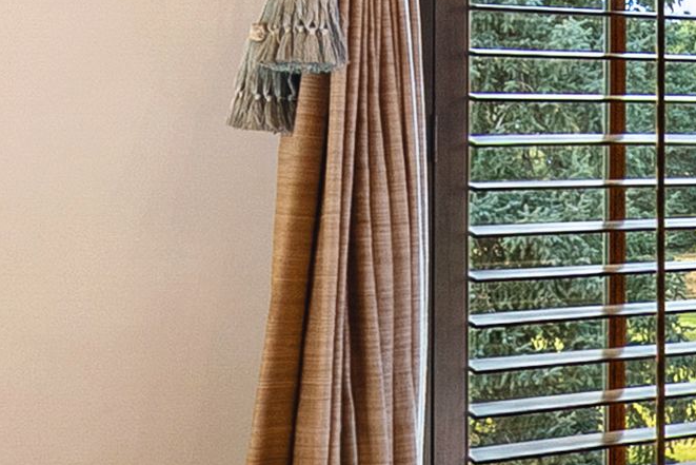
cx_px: 1412
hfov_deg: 16.7
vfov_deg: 15.2
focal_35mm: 90
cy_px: 140
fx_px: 1740
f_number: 9
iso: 640
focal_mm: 14
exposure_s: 1/10
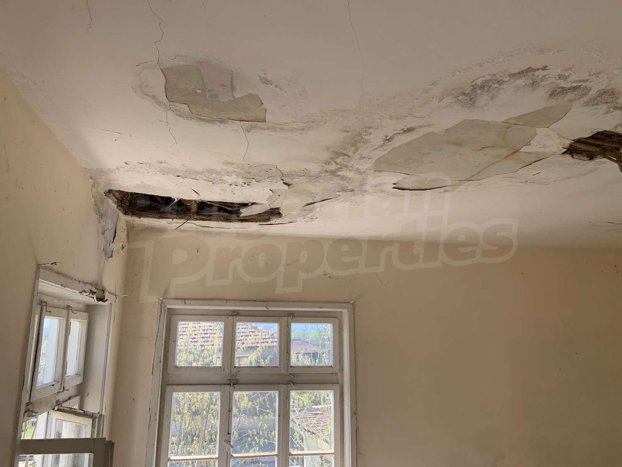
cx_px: 311
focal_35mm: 26
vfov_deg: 53.1
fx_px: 467
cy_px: 234
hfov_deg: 67.3
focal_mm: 4.25
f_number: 1.8
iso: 25
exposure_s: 1/334
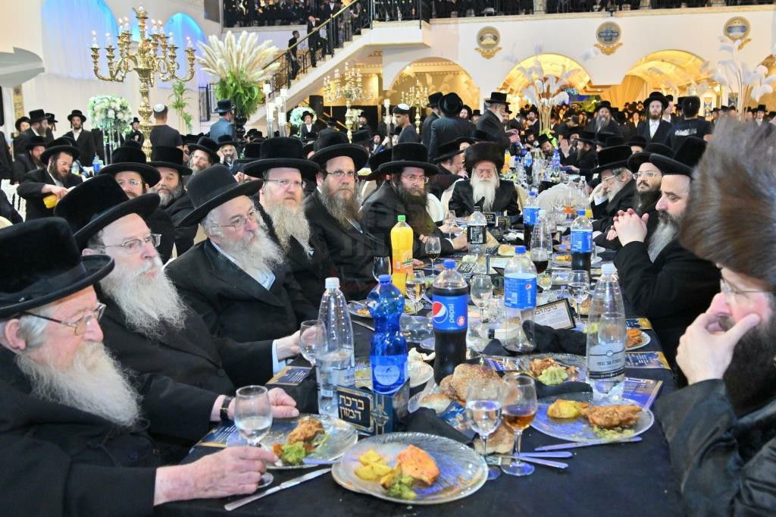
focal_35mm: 36
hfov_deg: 53.1
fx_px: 776
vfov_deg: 36.8
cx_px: 388
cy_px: 258
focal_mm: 24
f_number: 4
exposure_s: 1/160
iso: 2000
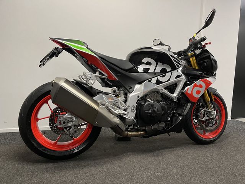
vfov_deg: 53.1
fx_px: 184
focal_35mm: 26
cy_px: 92
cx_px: 122
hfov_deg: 67.3
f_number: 1.6
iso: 100
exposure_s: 1/50
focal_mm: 5.1
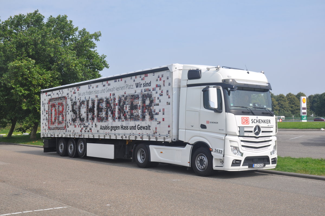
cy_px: 108
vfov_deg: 28.0
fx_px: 433
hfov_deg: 41.2
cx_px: 162
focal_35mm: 48
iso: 200
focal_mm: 32
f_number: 9.5
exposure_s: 1/350
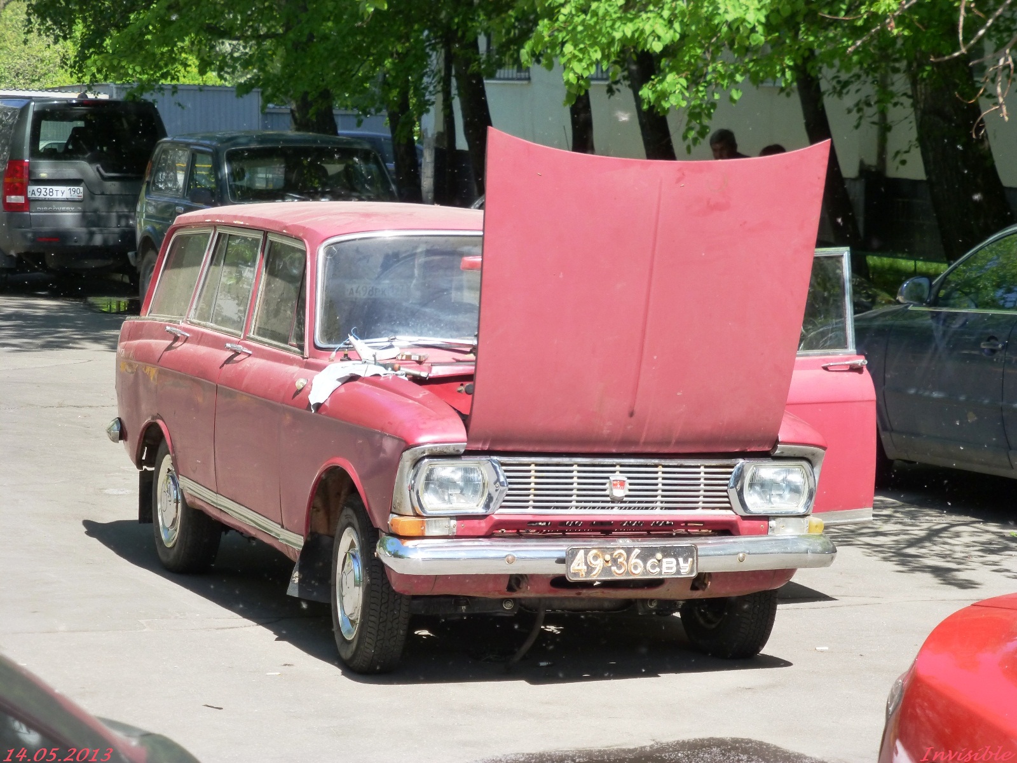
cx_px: 508
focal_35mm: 115
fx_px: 3379
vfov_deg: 12.9
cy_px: 382
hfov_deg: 17.1
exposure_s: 1/250
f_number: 5.3
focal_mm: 20.6
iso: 160
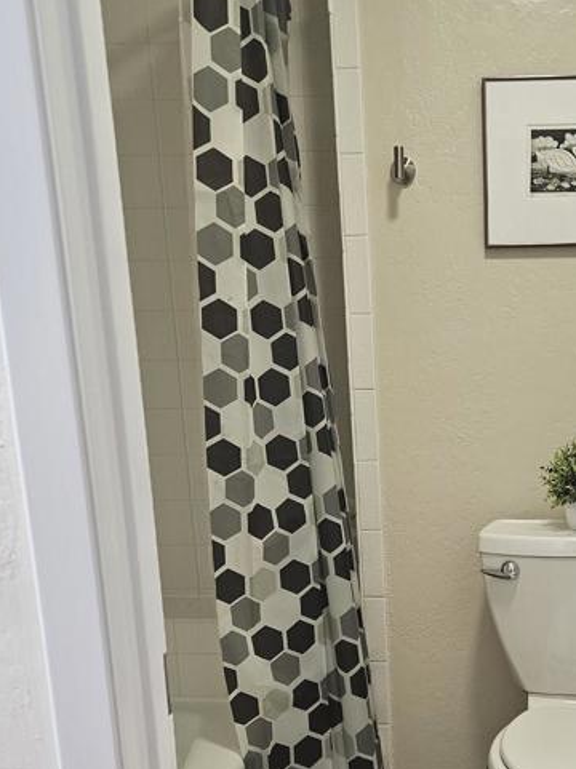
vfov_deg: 37.4
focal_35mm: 49
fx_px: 1089
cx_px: 470
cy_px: 625
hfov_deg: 28.9
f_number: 1.8
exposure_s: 1/120
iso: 320
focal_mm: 5.4
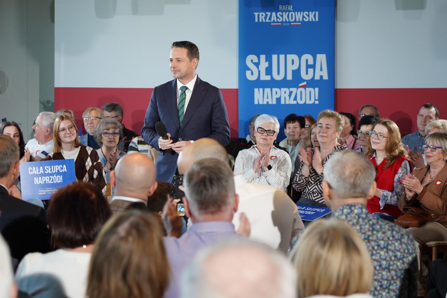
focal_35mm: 105
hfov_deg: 19.5
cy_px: 149
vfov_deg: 13.0
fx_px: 1304
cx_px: 224
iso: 1000
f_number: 5.6
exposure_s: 1/100
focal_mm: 105
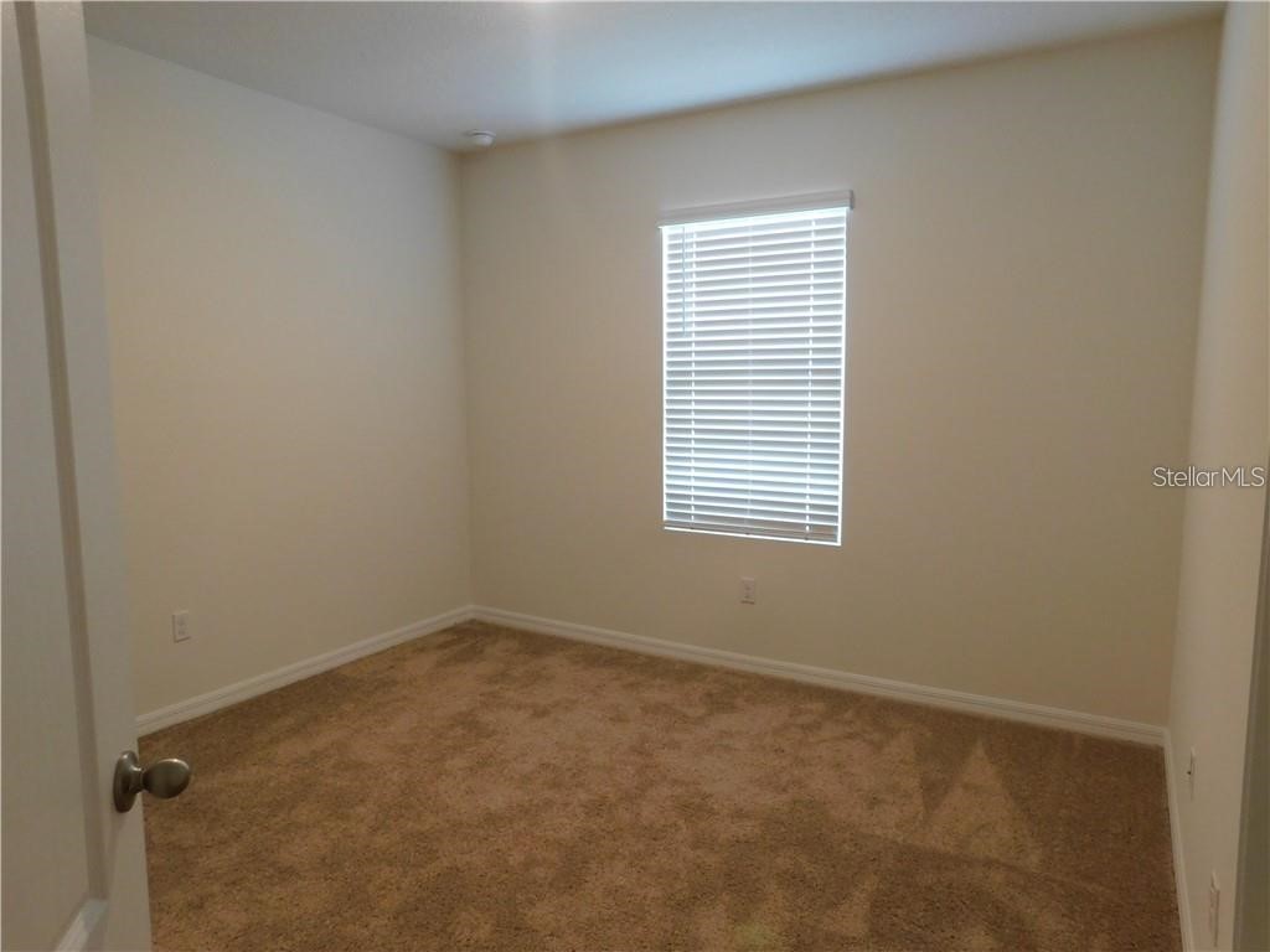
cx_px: 635
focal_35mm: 23
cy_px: 476
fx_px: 844
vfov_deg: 58.9
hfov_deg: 73.9
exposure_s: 1/30
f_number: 3
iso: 250
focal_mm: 4
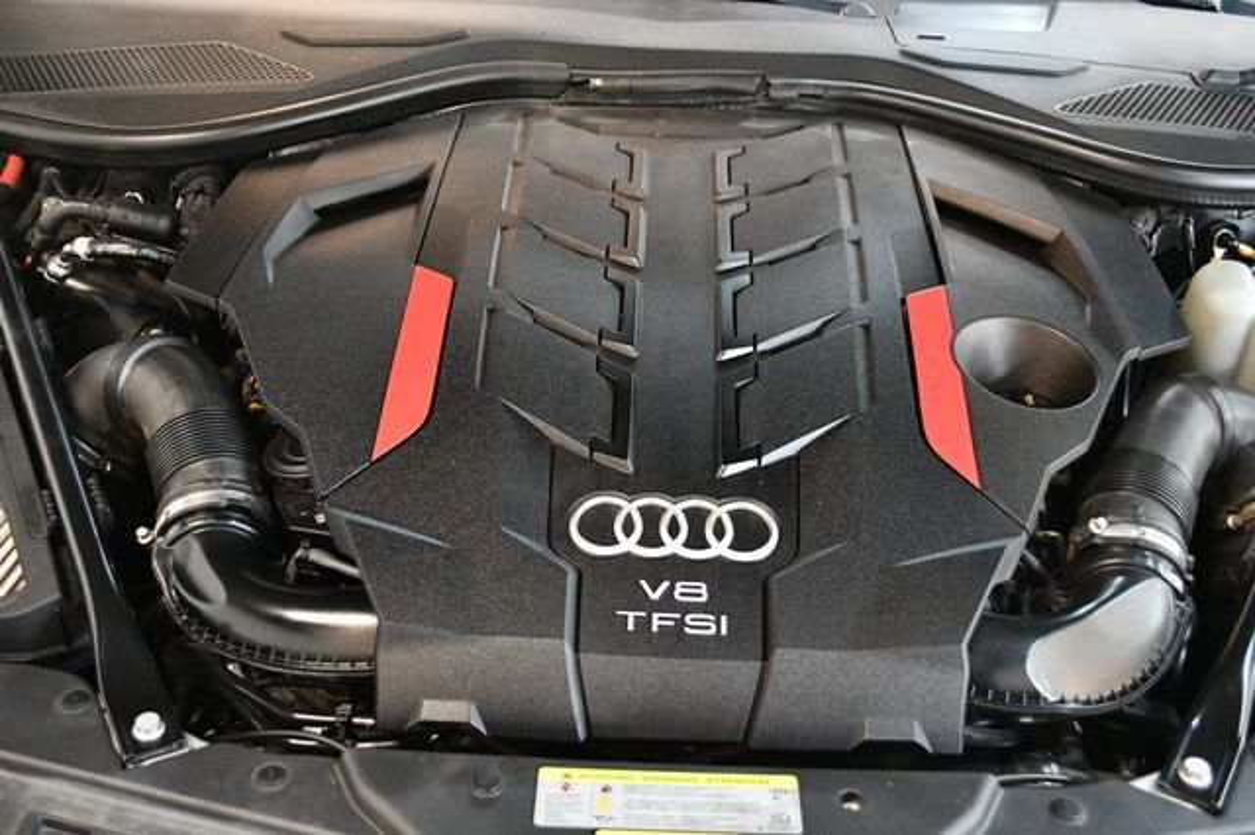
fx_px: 1463
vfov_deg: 31.9
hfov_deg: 46.4
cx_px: 628
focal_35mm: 42
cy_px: 418
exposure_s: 1/60
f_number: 4.5
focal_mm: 28
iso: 4500
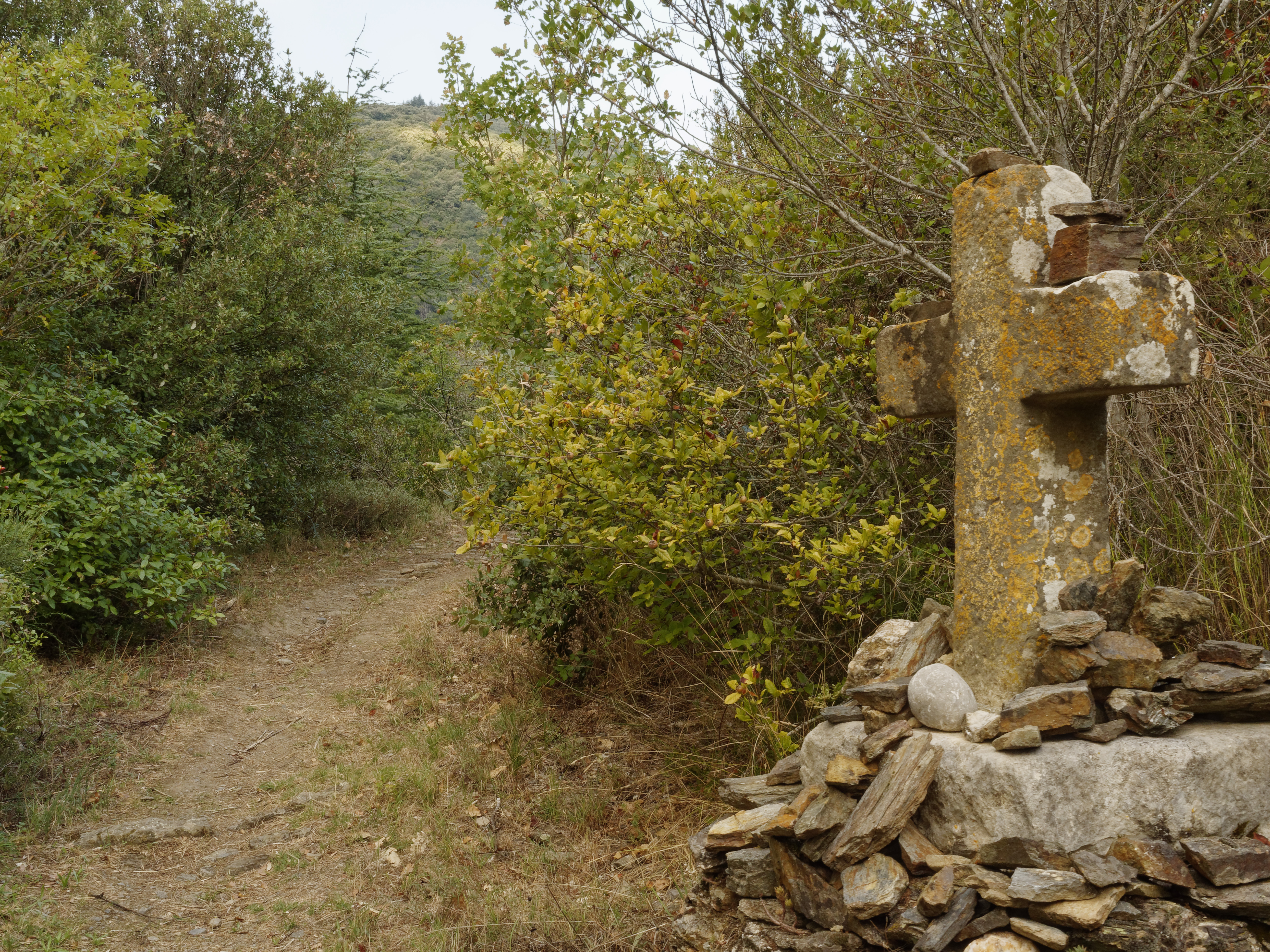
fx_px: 1651
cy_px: 476
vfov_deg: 32.2
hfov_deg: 42.1
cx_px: 635
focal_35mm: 45
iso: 400
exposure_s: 1/10
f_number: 16
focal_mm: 21
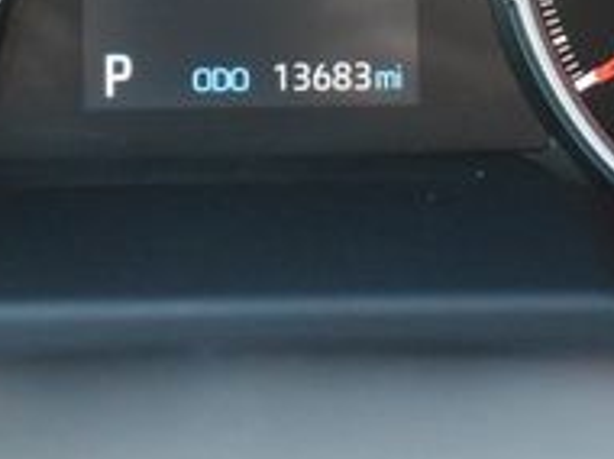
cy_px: -212
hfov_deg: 16.2
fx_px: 2155
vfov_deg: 11.7
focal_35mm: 122
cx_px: 229
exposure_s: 1/125
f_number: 4
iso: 3600
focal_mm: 25
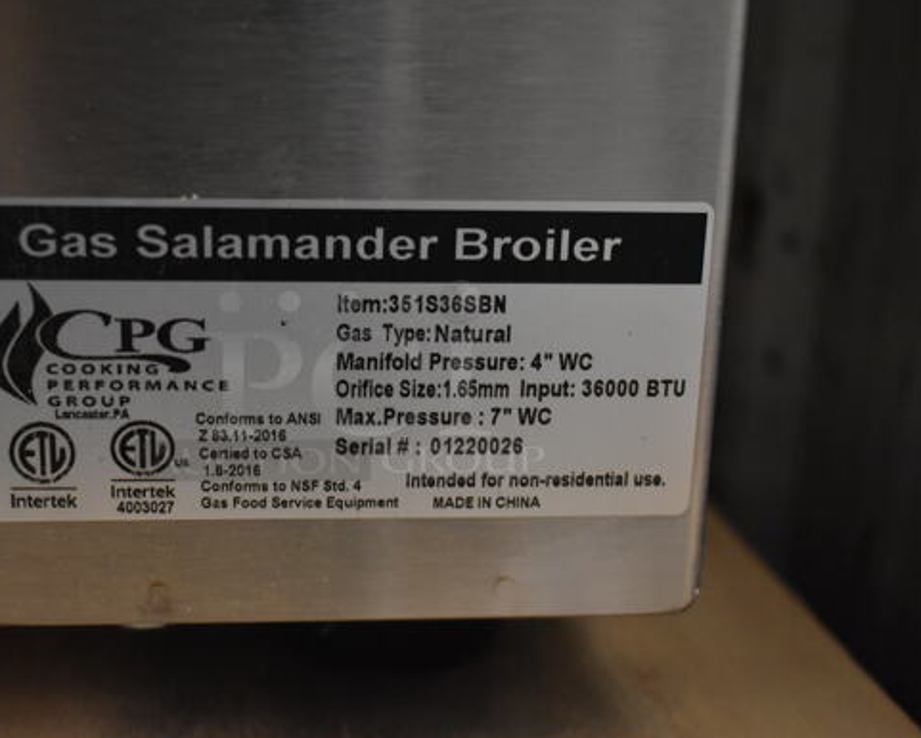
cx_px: 348
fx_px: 1363
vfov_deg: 30.3
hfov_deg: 37.1
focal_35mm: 50
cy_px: 380
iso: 3200
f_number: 4.2
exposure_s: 1/50
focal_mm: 28
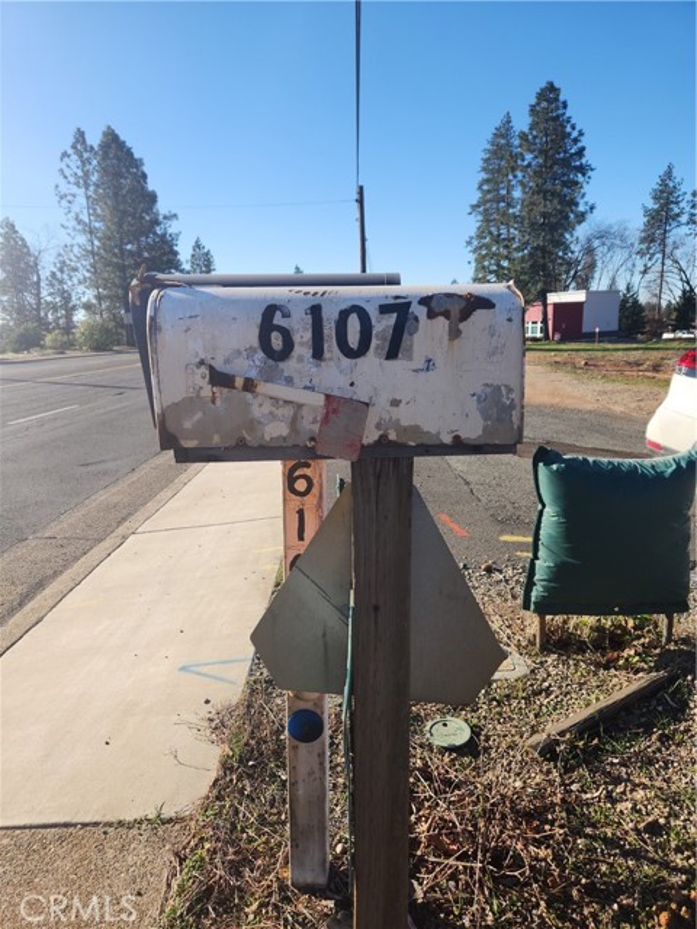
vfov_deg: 73.9
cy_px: 464
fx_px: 617
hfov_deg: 58.9
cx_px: 348
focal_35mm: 23
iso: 20
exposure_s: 1/1173
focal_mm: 5.4
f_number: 1.8
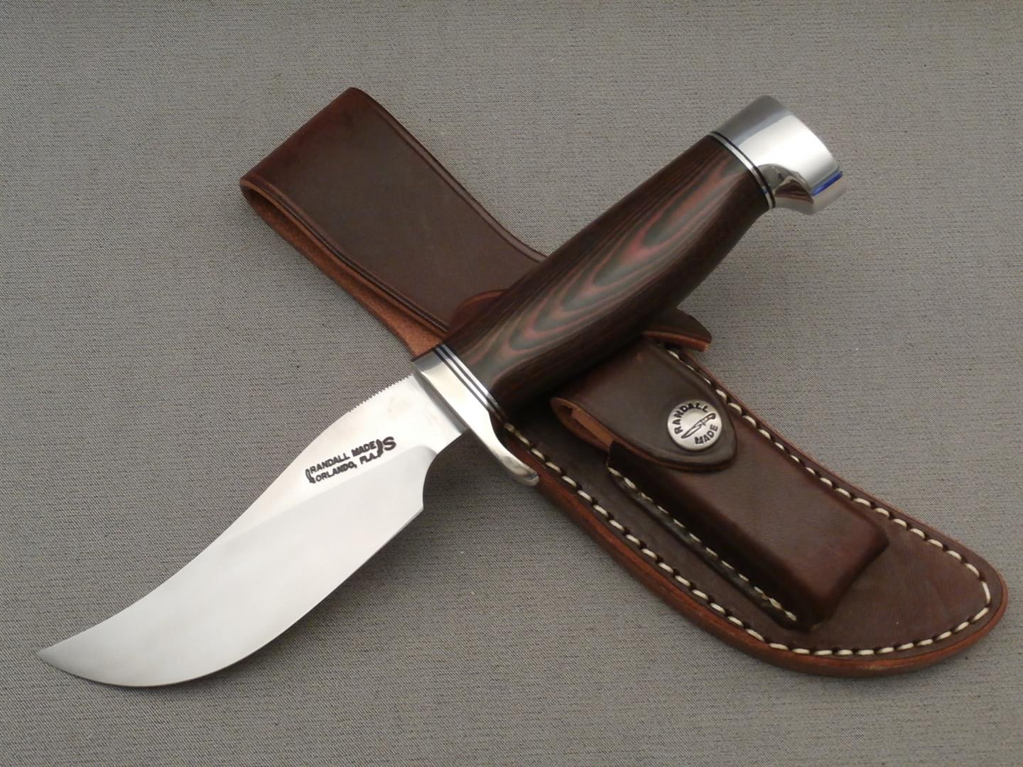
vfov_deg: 35.1
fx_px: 1212
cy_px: 384
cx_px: 512
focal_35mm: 41
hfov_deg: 45.8
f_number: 3.6
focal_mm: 7.28
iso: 400
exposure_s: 1/20
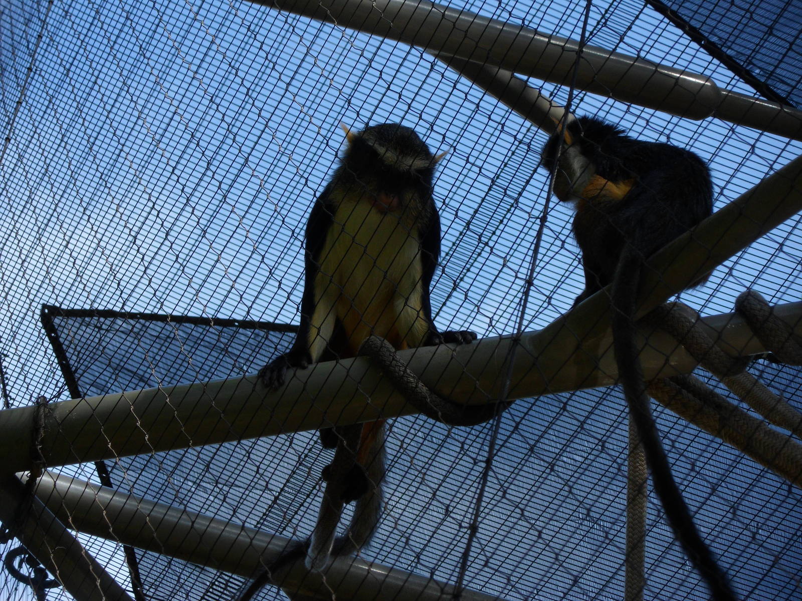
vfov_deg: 7.4
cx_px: 401
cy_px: 300
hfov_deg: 9.8
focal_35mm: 201
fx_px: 4657
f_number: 5.6
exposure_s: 1/250
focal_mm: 36.2
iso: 80
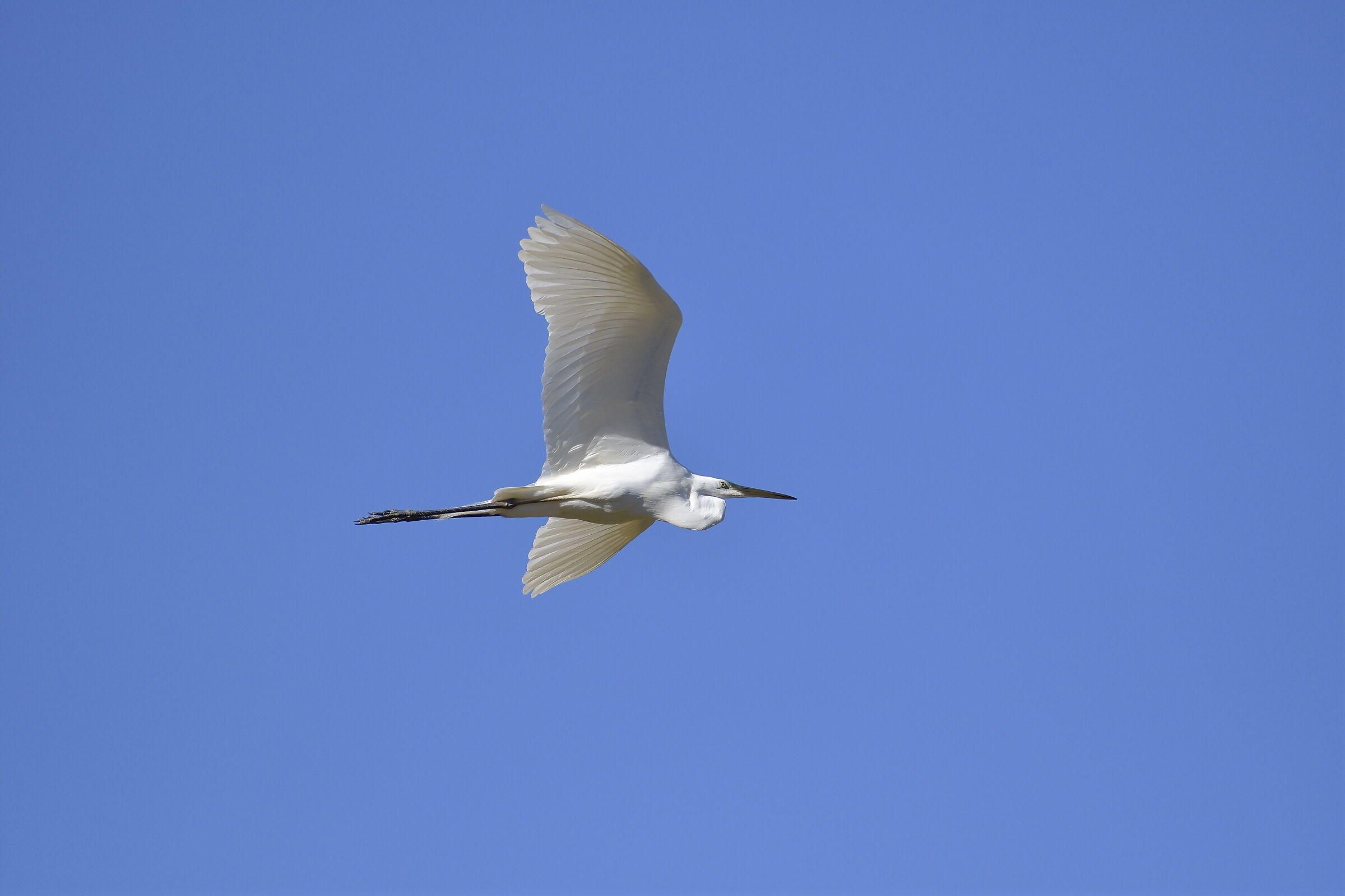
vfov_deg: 3.5
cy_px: 448
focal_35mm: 390
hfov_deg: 5.3
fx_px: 14570
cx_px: 672
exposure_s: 1/3200
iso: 100
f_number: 6
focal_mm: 260
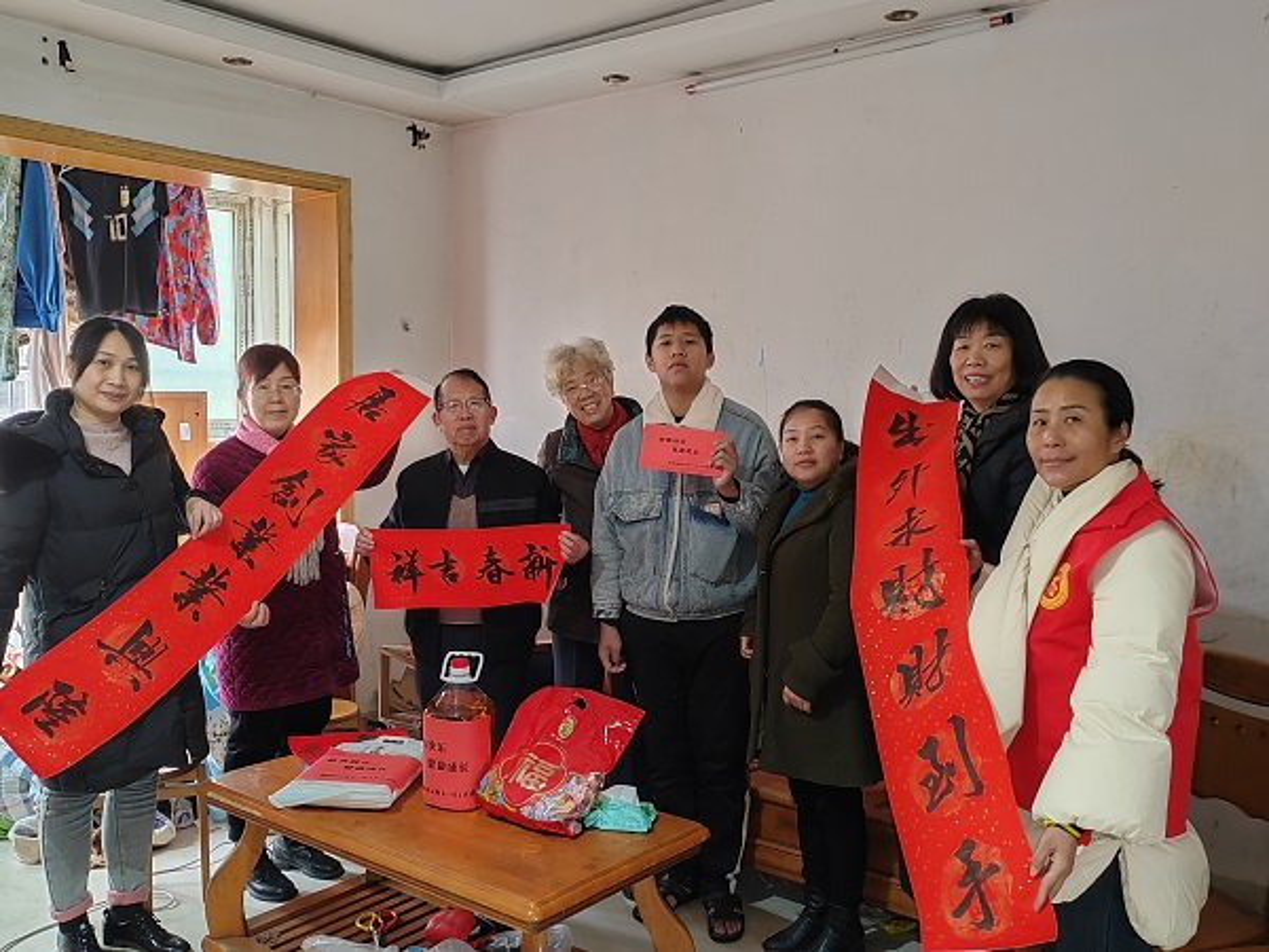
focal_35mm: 33
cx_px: 634
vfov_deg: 42.9
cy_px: 476
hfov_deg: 55.4
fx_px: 1210
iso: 4000
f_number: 1.9
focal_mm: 5.52
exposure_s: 1/25
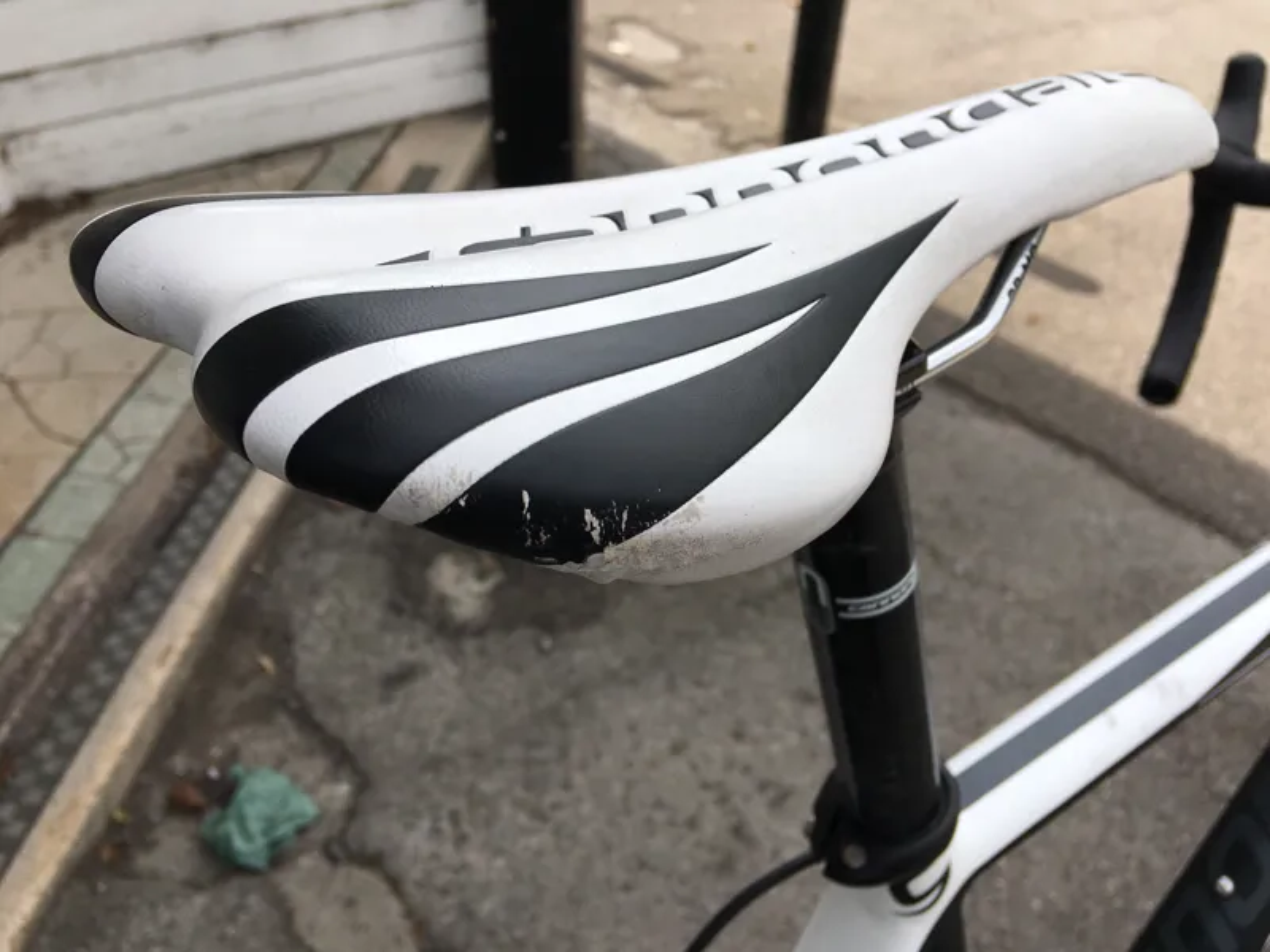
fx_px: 1064
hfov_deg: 61.7
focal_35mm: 29
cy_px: 476
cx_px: 635
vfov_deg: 48.2
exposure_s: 1/1012
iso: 25
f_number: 2.2
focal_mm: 4.15
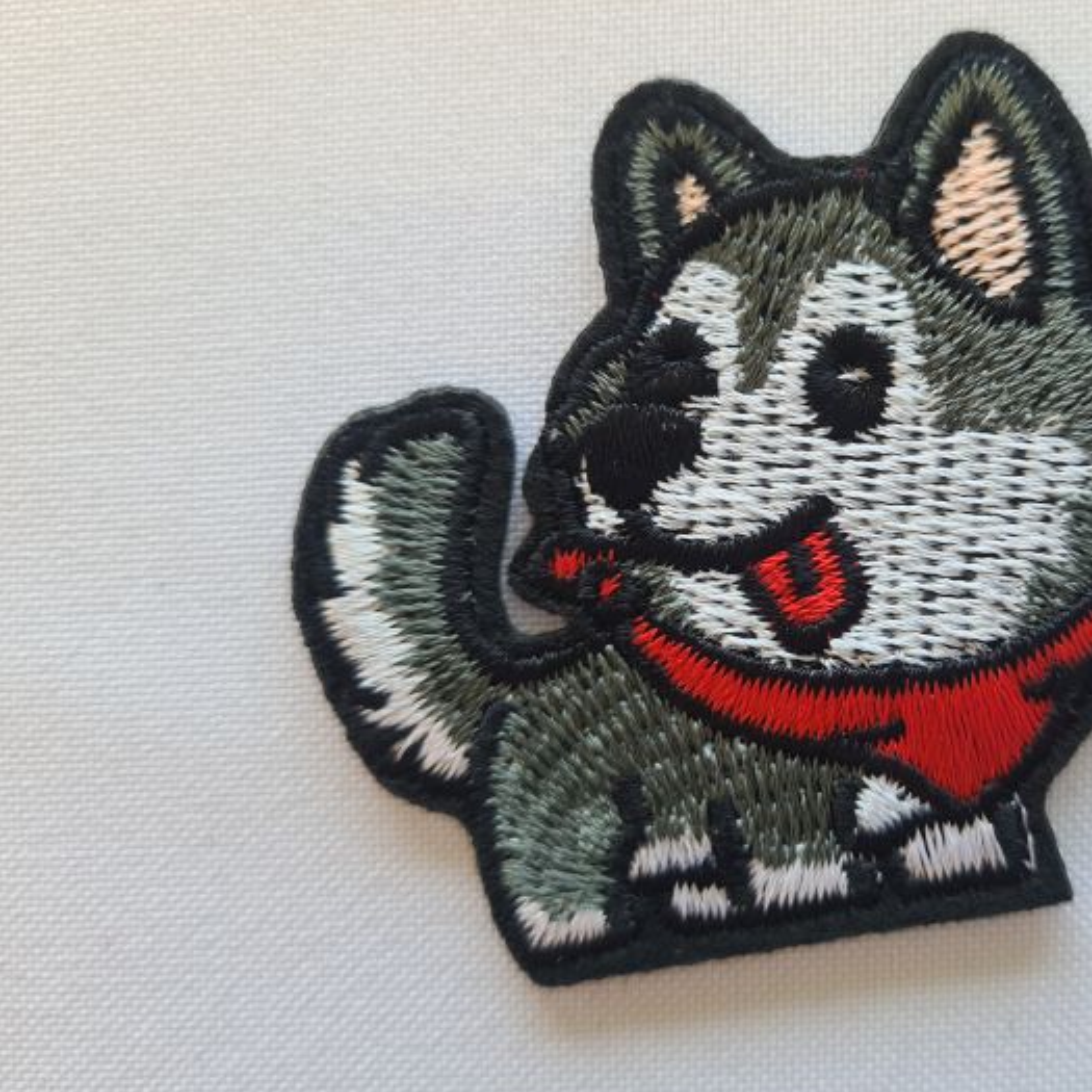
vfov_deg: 47.2
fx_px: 1249
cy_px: 503
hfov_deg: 45.9
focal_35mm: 35
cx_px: 792
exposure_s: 1/100
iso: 64
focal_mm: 5.4
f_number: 1.8
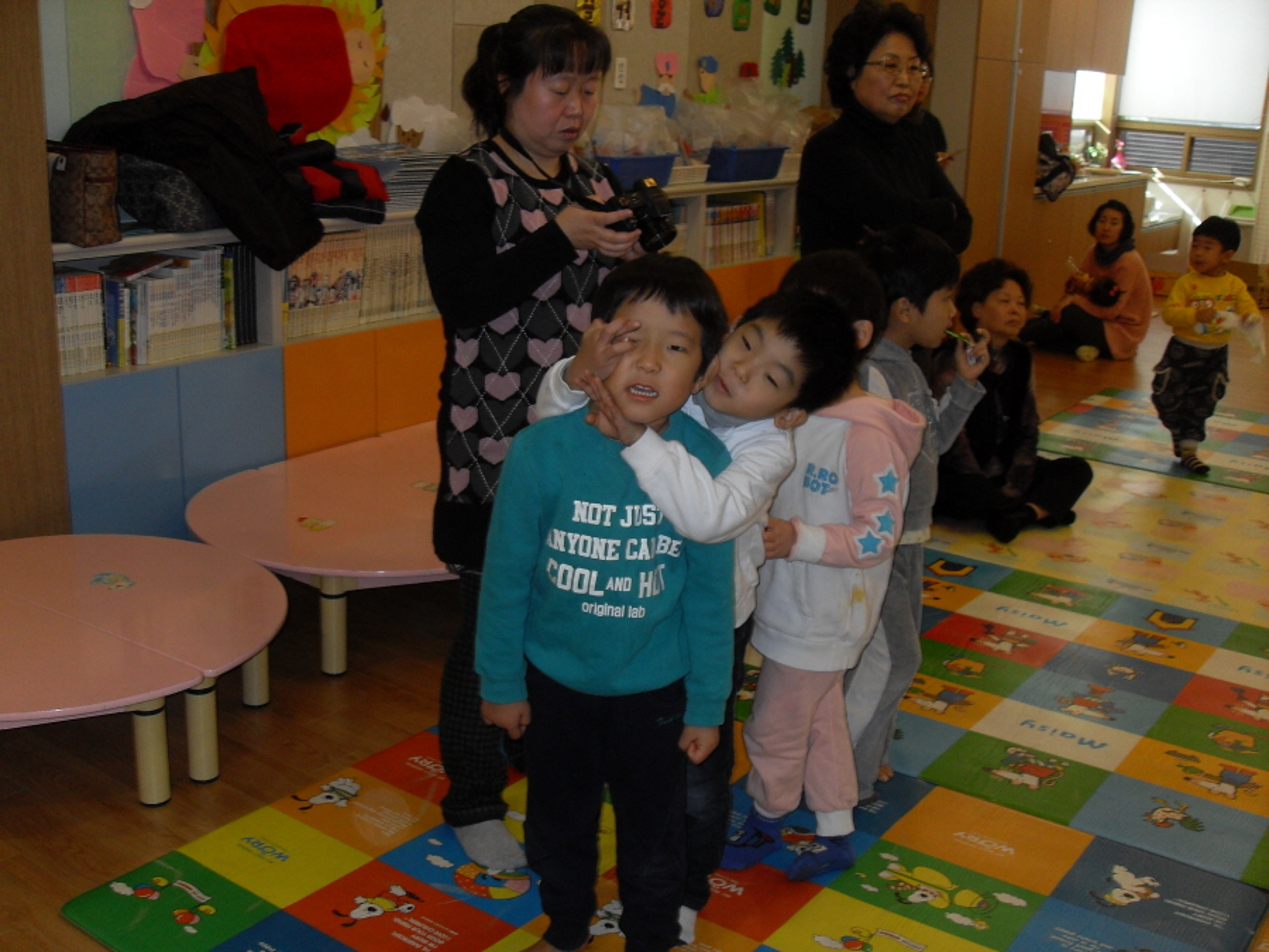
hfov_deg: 50.1
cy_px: 476
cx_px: 634
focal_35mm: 37
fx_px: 1356
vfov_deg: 38.7
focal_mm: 6.3
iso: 100
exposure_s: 1/45
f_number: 2.8
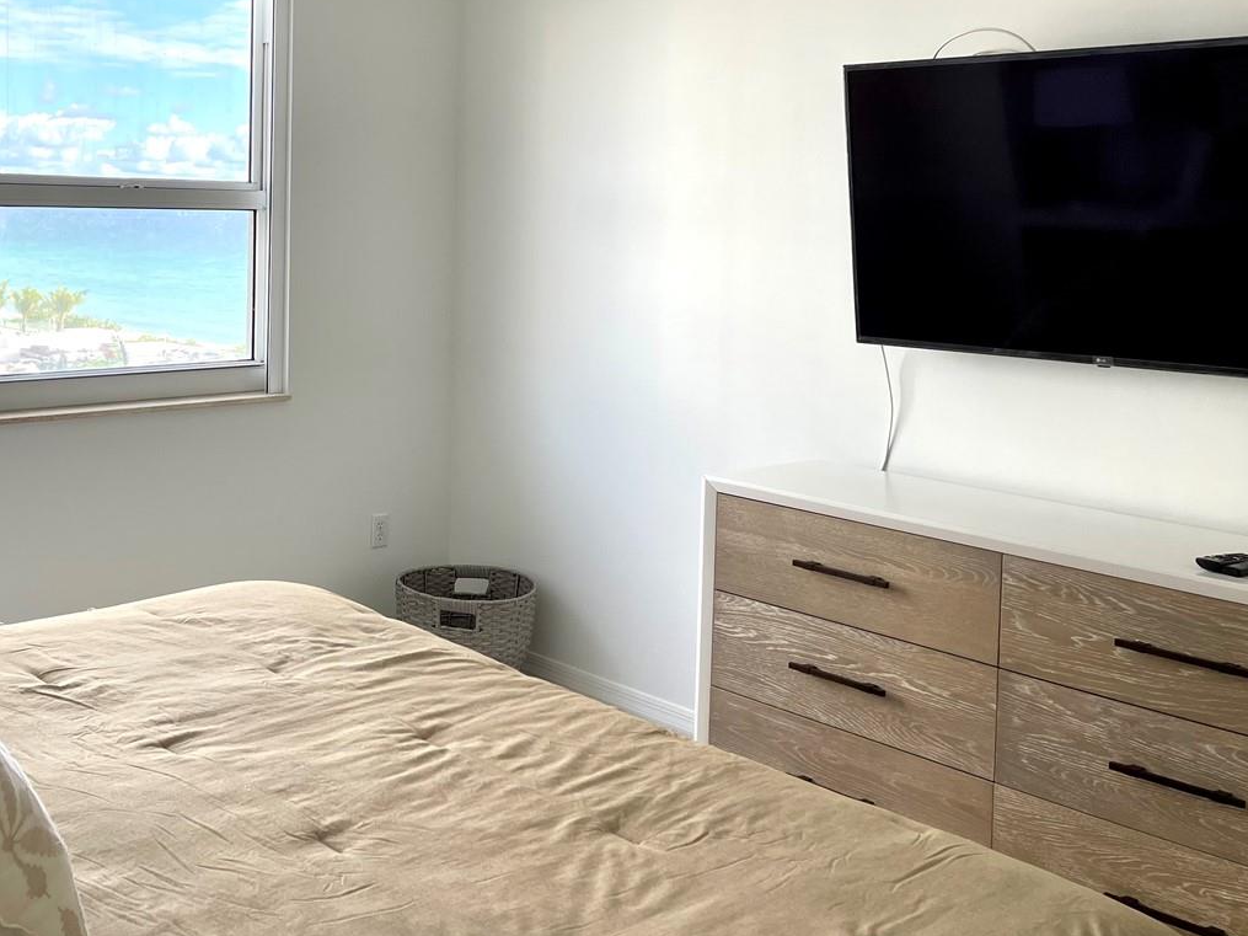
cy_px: 250
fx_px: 1478
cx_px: 353
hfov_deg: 44.6
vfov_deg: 34.5
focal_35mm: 41
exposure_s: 1/223
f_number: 1.6
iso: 32
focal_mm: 5.1
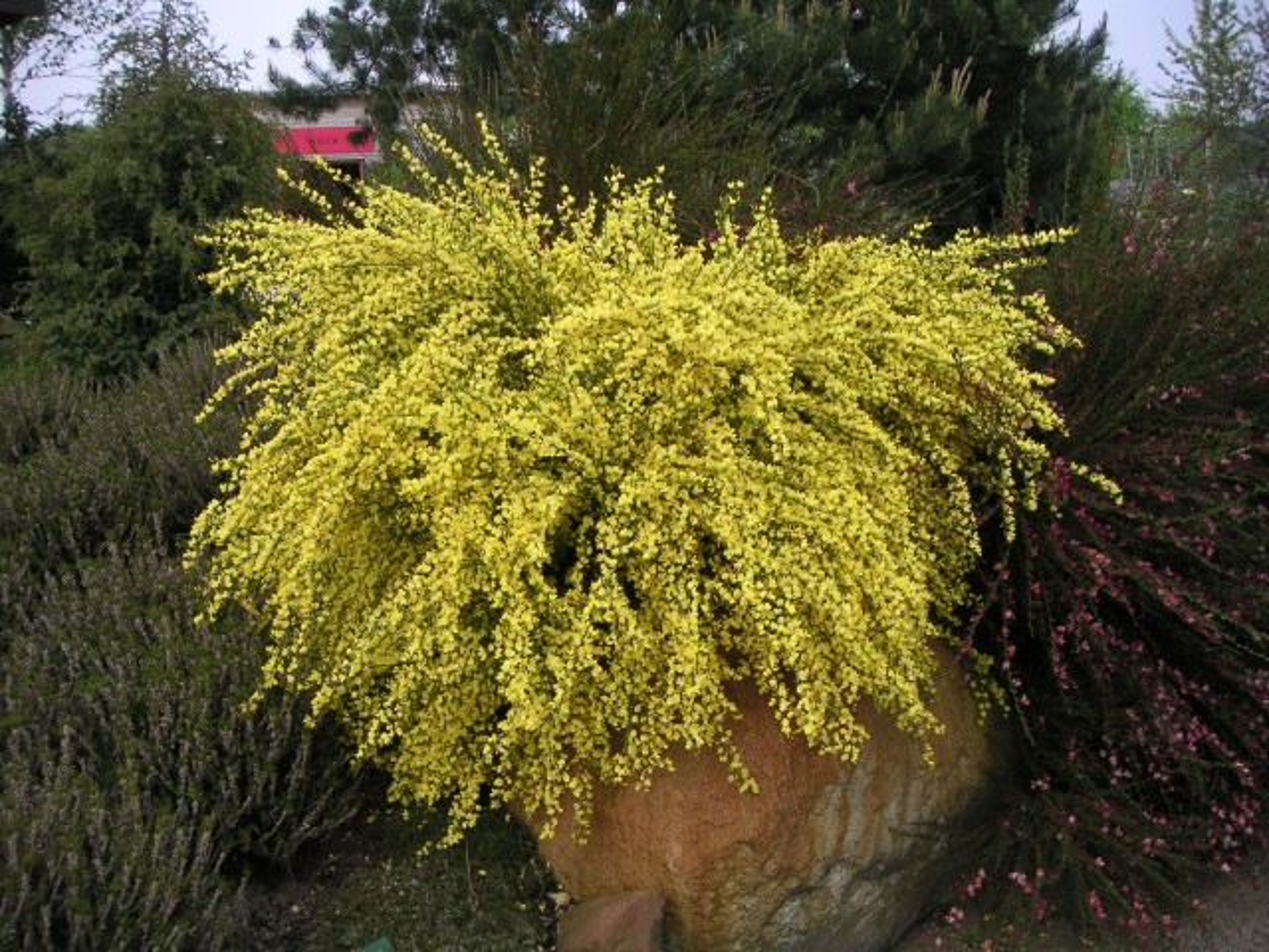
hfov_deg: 42.9
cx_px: 634
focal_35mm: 44
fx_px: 1613
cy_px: 476
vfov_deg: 32.9
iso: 50
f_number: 2.9
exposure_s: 1/250
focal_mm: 6.9
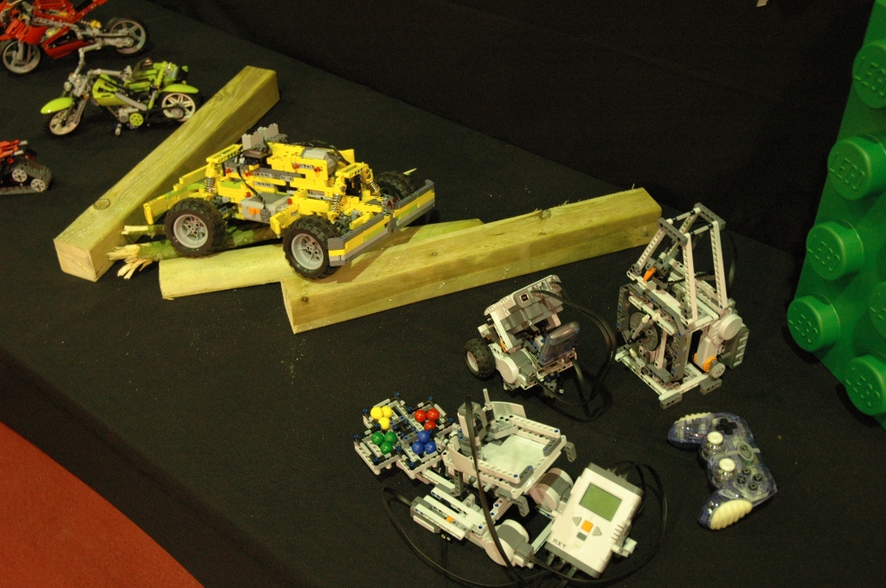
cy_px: 294
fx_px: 1069
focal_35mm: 44
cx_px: 443
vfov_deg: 30.8
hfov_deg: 45.0
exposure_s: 1/10
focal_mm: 29
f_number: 5
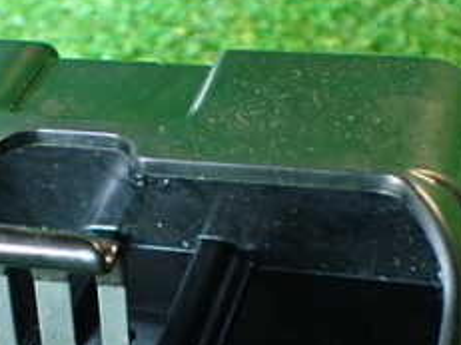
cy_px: 325
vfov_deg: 17.4
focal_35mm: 83
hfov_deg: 23.4
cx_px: 146
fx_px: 1105
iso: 500
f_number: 2.4
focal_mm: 5.79
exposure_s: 1/30
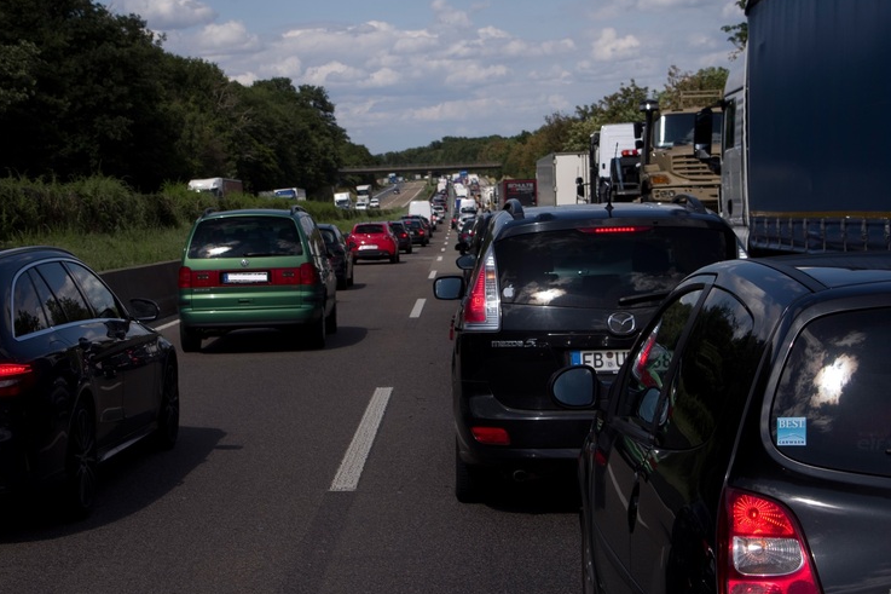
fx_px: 1732
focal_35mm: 70
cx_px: 428
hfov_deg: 28.8
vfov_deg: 19.4
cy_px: 299
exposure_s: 1/800
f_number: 8
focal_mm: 45
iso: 200
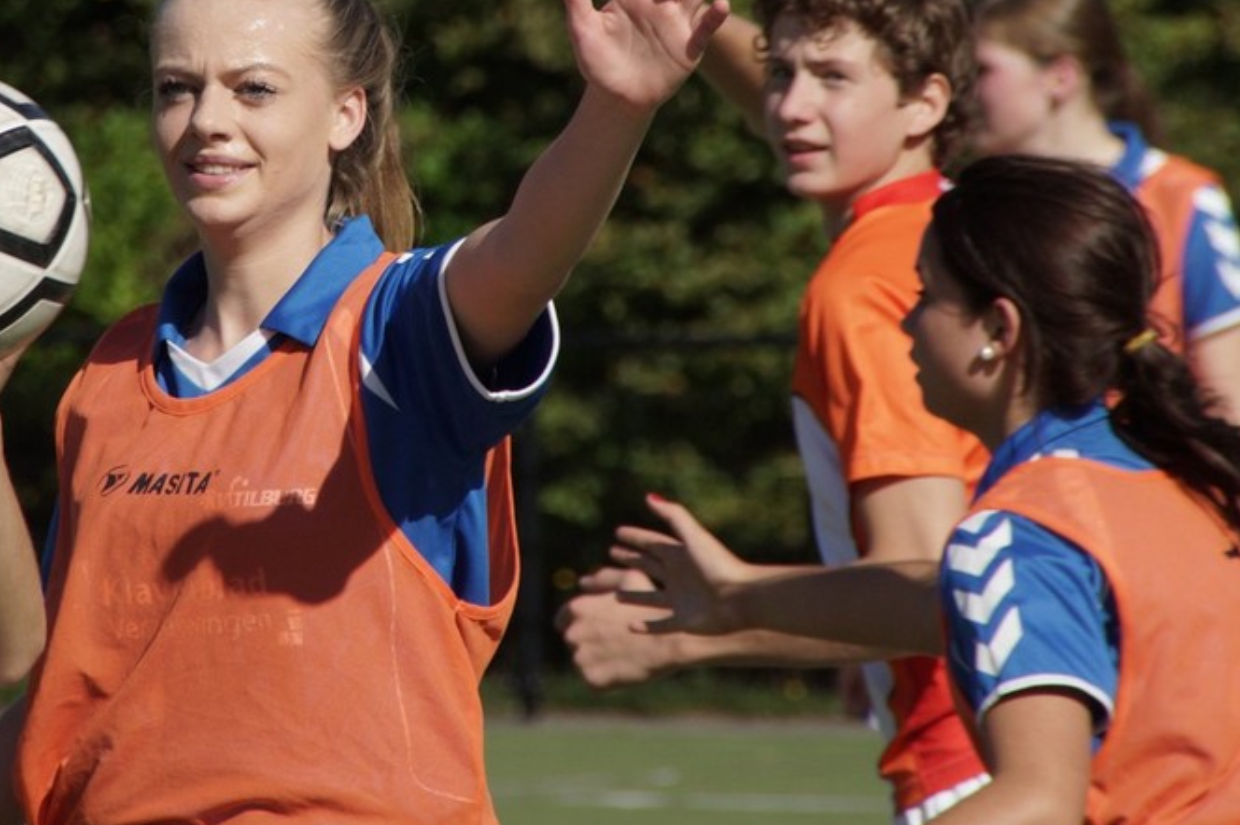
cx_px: 433
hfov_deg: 3.6
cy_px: 231
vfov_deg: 2.4
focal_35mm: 578
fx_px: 19898
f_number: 10
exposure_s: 1/640
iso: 200
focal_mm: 250
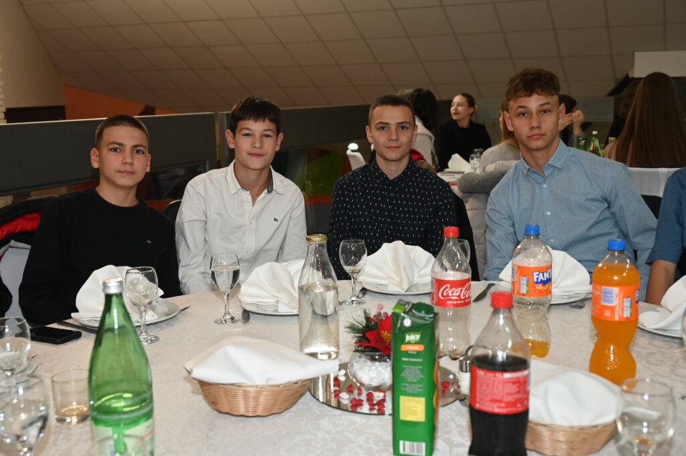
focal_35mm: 40
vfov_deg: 33.3
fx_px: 762
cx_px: 343
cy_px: 228
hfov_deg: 48.5
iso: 2200
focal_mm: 40
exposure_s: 1/60
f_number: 5
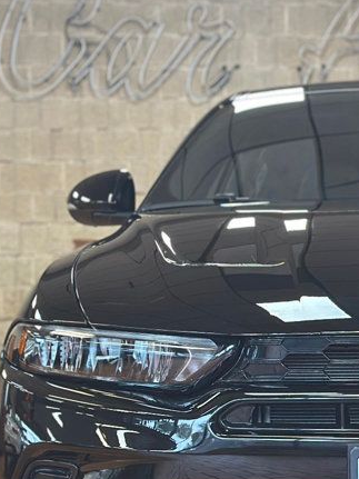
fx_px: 1577
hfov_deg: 12.7
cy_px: 349
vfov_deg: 17.2
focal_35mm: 114
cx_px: 428
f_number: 1.78
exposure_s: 1/60
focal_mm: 6.86
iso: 320
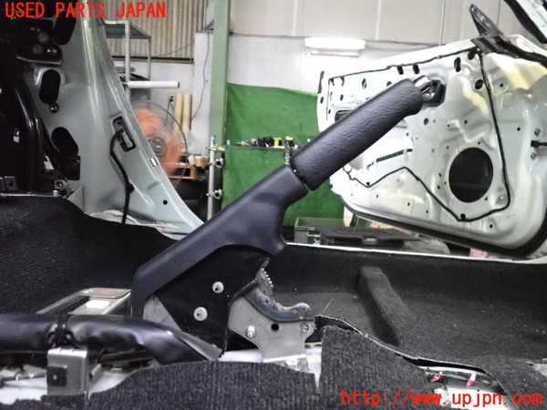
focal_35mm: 30
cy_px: 205
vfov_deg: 46.8
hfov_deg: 60.0
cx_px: 274
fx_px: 474
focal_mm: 5.4
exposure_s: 1/250
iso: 5000
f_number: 2.3
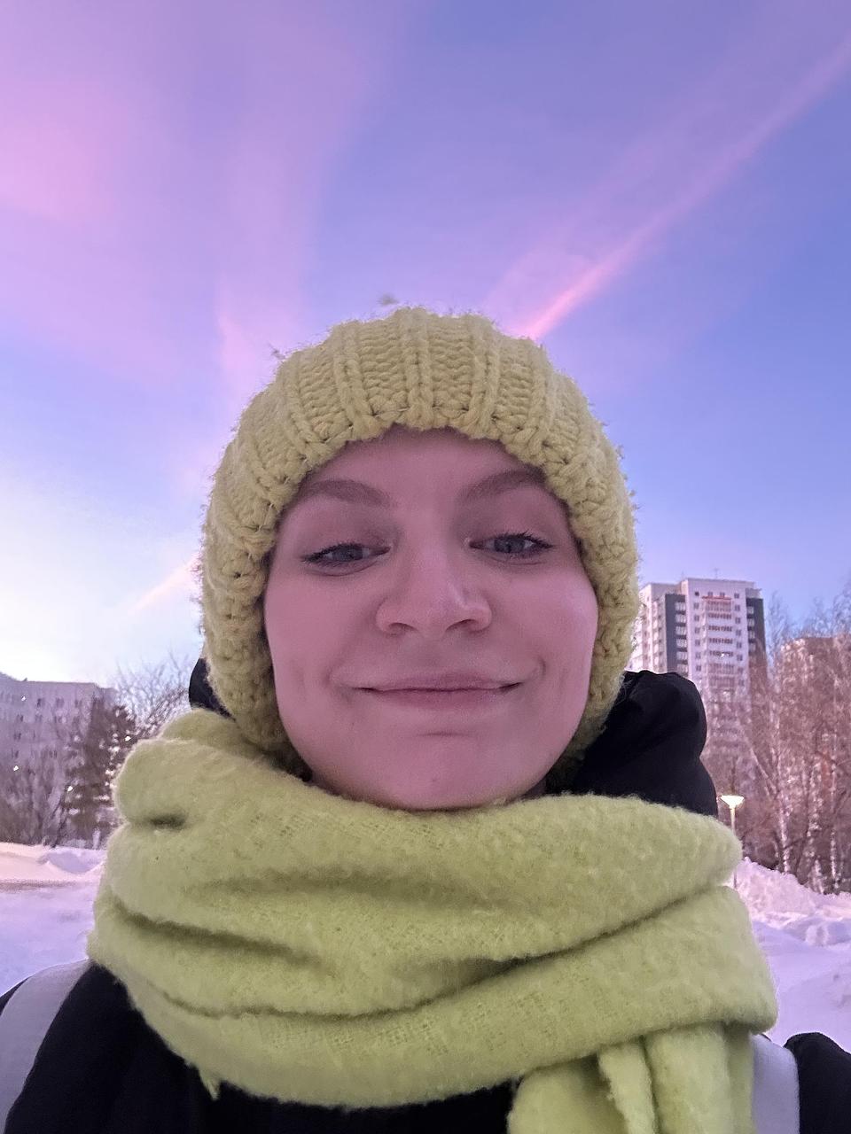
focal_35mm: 30
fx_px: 983
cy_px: 567
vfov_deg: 60.0
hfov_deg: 46.8
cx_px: 426
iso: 500
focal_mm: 2.69
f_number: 1.9
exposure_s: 1/30
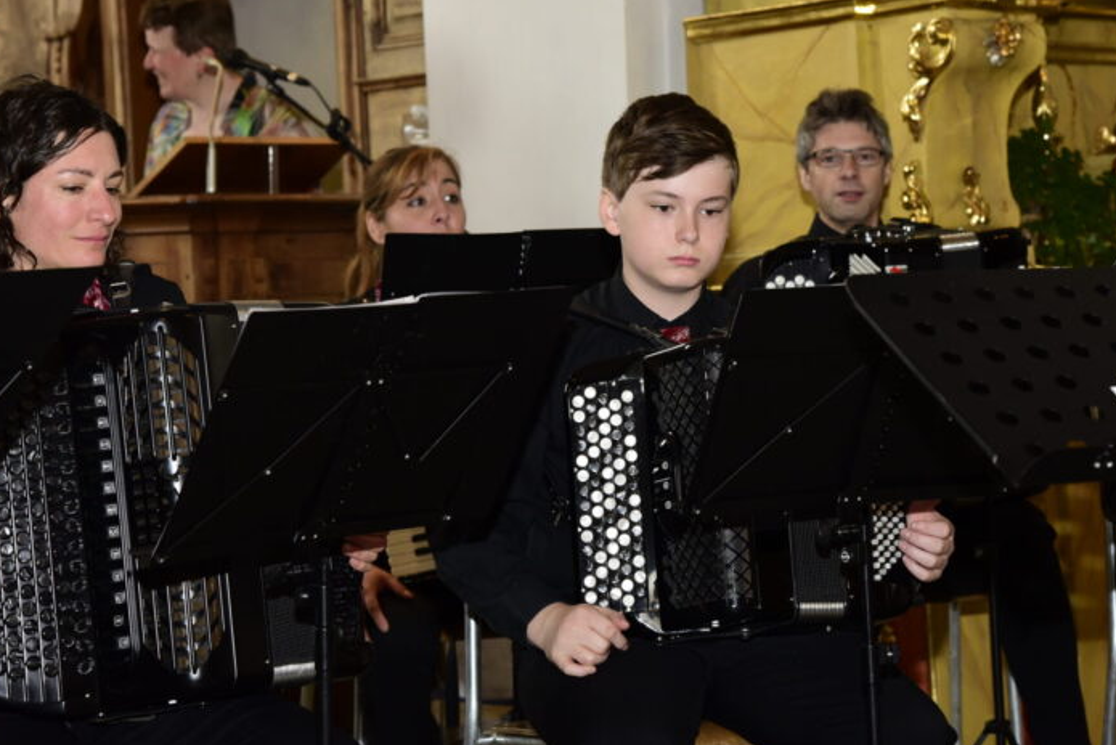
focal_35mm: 115
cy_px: 236
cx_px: 674
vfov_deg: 11.9
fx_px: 3566
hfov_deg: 17.8
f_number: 5.6
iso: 1800
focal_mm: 78
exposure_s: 1/80
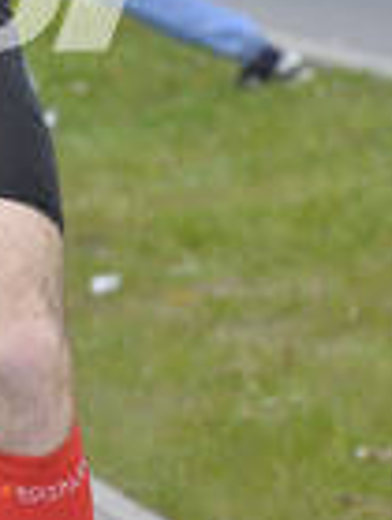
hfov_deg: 4.1
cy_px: -241
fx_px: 5306
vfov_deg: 5.6
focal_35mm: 353
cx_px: -564
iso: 400
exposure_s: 1/2500
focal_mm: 80
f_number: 4
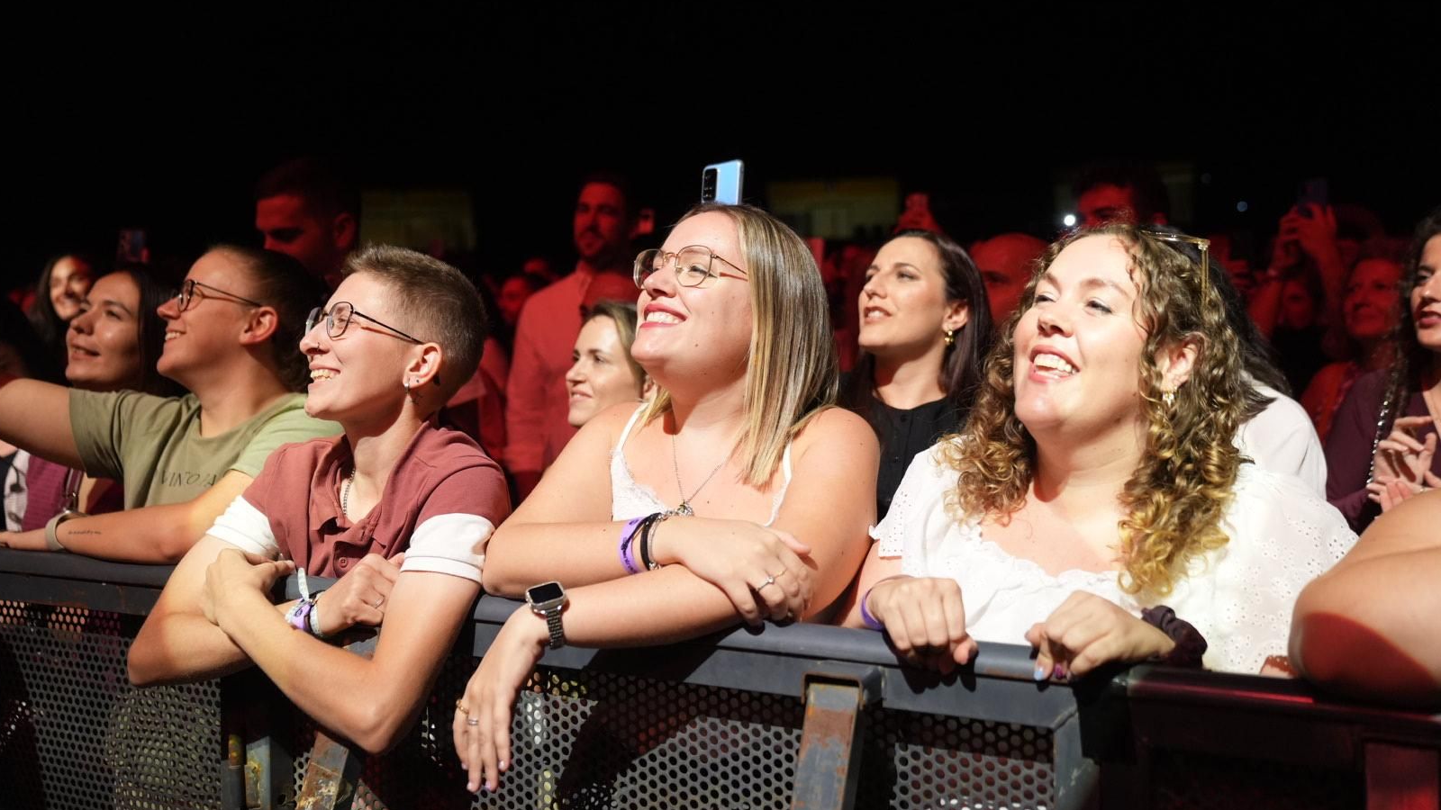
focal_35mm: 36
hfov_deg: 55.3
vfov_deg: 32.8
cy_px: 380
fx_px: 1376
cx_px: 714
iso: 3200
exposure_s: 1/1250
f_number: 2.8
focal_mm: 34
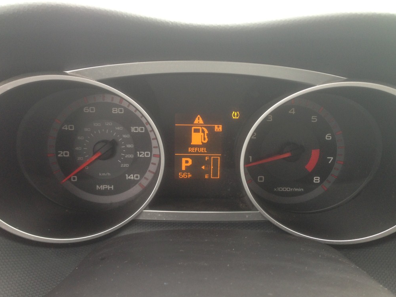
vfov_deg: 41.8
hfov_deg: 54.0
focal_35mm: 34
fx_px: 389
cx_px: 196
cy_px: 148
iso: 64
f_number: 2.4
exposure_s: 1/20
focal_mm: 4.13
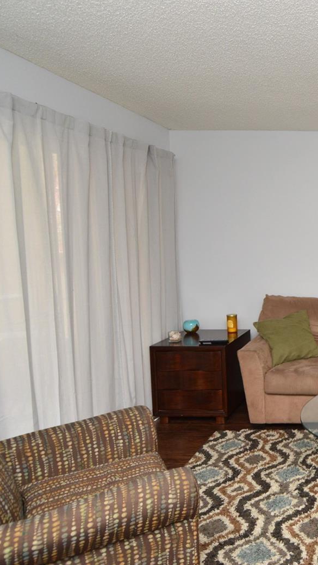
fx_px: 434
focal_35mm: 29
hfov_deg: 33.1
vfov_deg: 66.1
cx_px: 379
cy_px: 286
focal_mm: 12
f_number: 4
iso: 560
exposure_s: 1/60
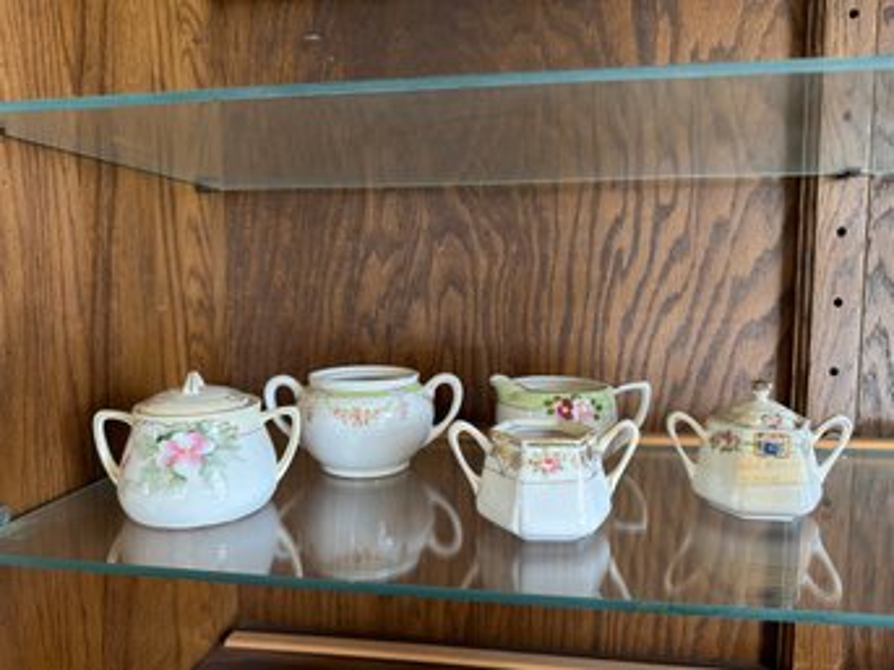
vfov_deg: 56.8
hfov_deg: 71.6
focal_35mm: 24
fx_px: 620
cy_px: 335
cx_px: 447
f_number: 1.78
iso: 160
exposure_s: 1/60
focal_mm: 6.86
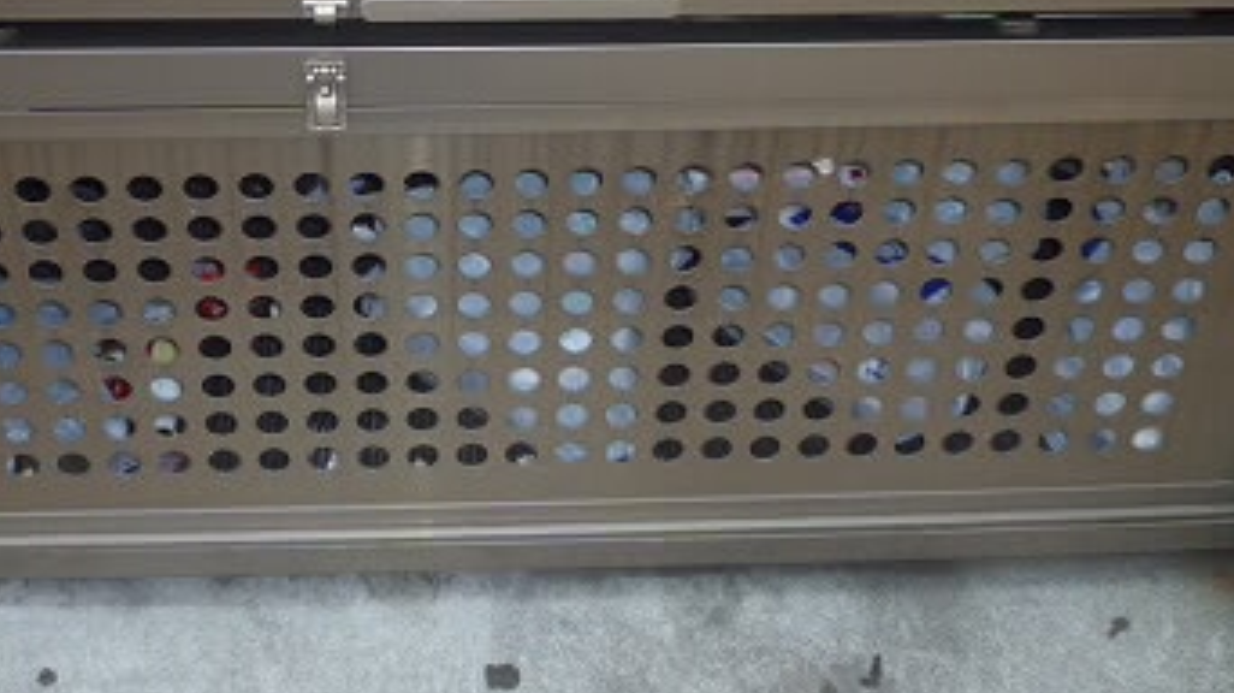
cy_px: -58
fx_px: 1668
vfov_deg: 22.2
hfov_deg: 40.4
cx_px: 491
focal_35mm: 51
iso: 100
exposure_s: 1/400
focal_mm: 4.4
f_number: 2.8
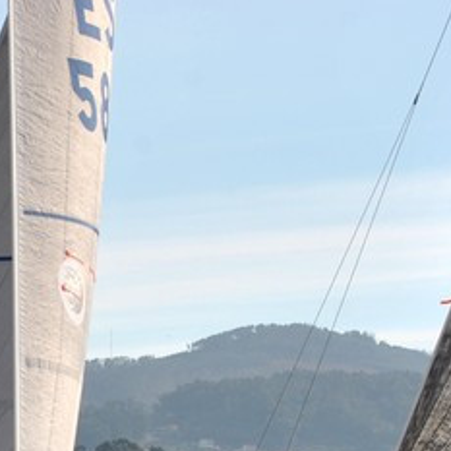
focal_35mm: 270
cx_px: -339
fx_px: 3974
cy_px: 546
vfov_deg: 6.5
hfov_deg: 6.4
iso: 100
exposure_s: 1/250
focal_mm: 55
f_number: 8
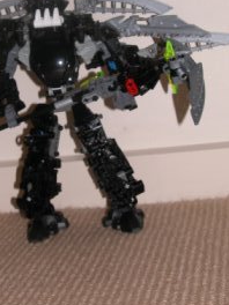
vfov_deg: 21.6
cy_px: 80
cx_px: 65
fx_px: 794
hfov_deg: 16.4
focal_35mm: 90
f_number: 5.5
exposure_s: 1/60.3
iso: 100
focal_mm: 13.7
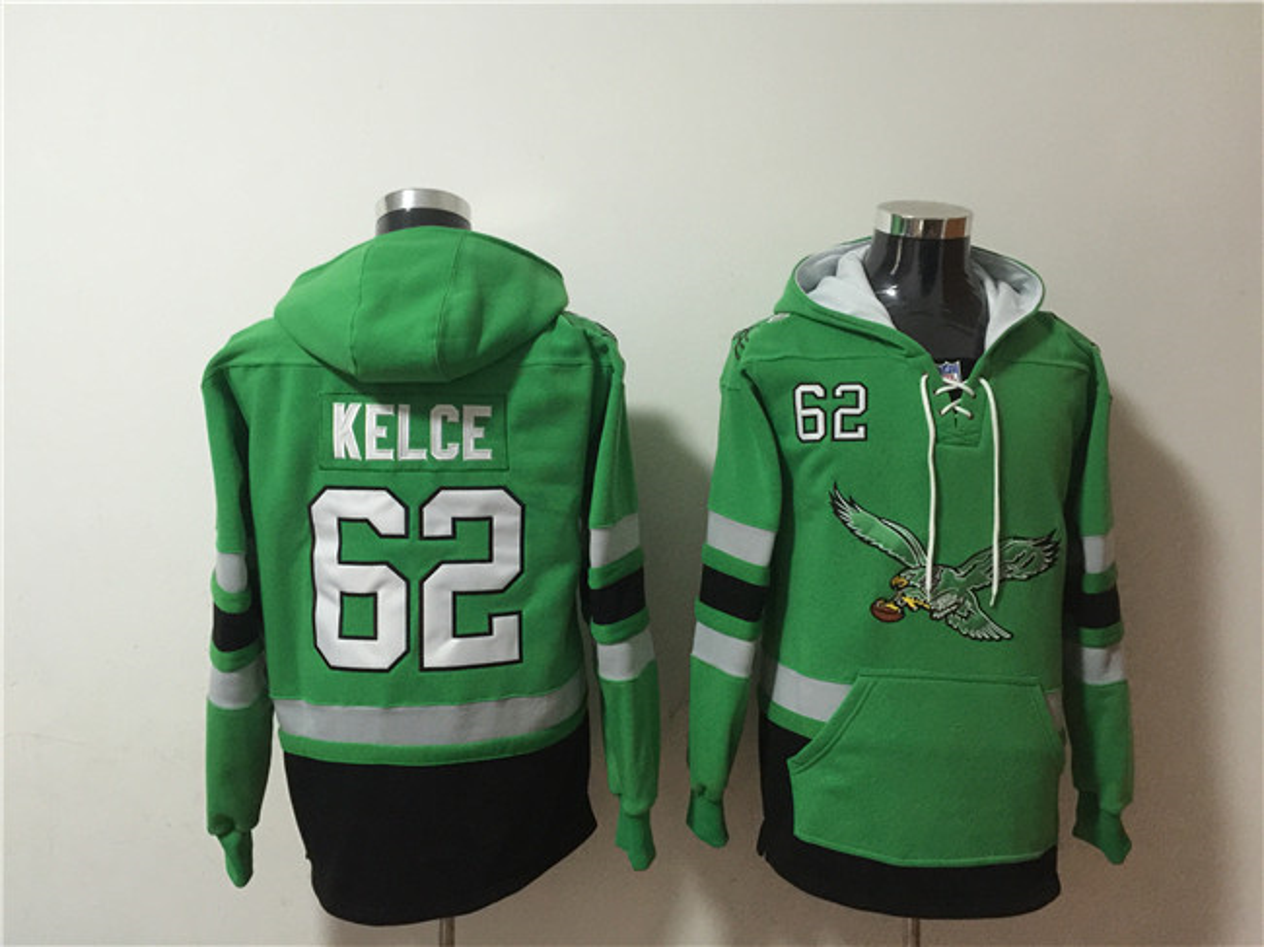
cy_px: 474
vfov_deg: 48.2
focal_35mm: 29
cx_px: 632
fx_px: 1059
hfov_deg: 61.7
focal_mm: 4.15
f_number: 2.2
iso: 160
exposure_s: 1/8
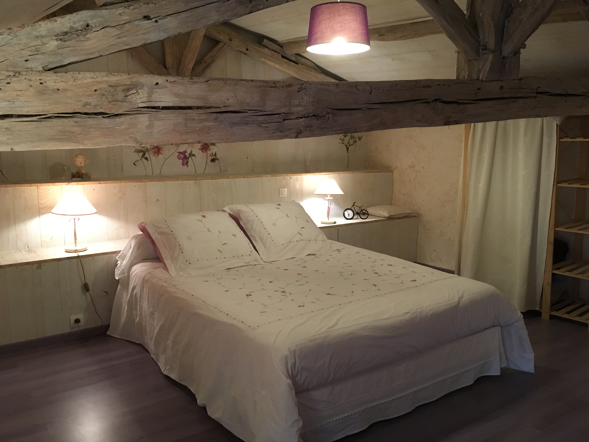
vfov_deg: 48.2
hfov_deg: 61.7
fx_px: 493
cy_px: 221
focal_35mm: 29
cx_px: 294
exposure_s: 1/25
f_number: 2.2
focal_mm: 4.15
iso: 200
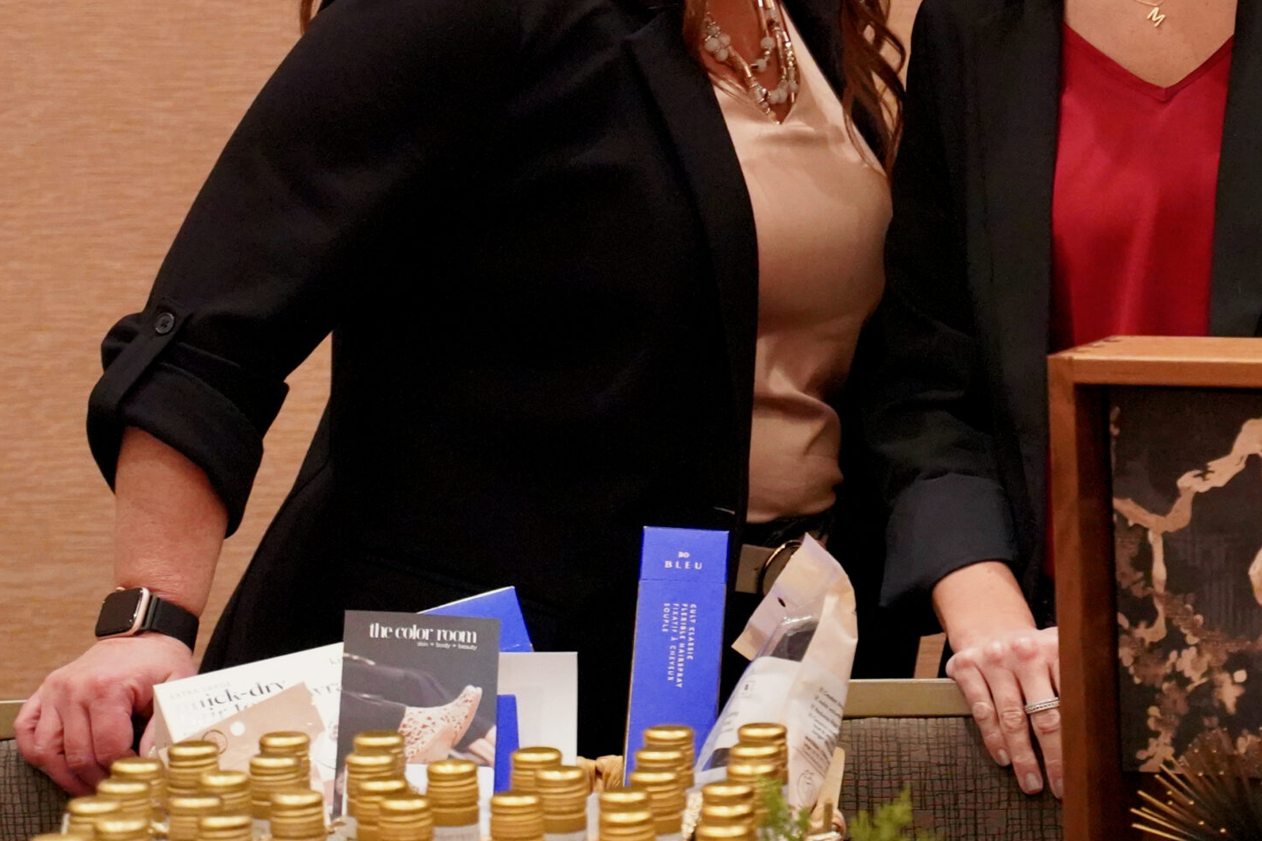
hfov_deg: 18.2
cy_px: 219
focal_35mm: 112
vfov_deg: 12.2
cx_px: 908
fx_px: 3926
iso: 12800
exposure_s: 1/160
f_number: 4
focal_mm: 64
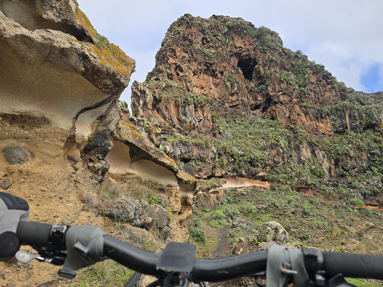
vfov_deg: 58.9
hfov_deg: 73.9
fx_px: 254
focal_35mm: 23
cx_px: 192
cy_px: 144
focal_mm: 6.3
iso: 12
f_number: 1.7
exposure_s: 1/457
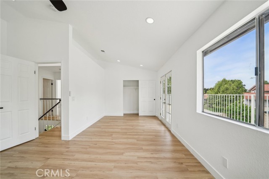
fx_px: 97
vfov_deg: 85.4
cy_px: 90
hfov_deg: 108.4
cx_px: 134
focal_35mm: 13
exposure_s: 1/60
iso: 100
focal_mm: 13
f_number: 8
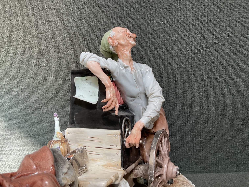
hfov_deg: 61.7
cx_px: 124
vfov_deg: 48.2
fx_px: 209
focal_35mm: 29
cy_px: 94
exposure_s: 1/50
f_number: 1.8
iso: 50
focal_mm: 3
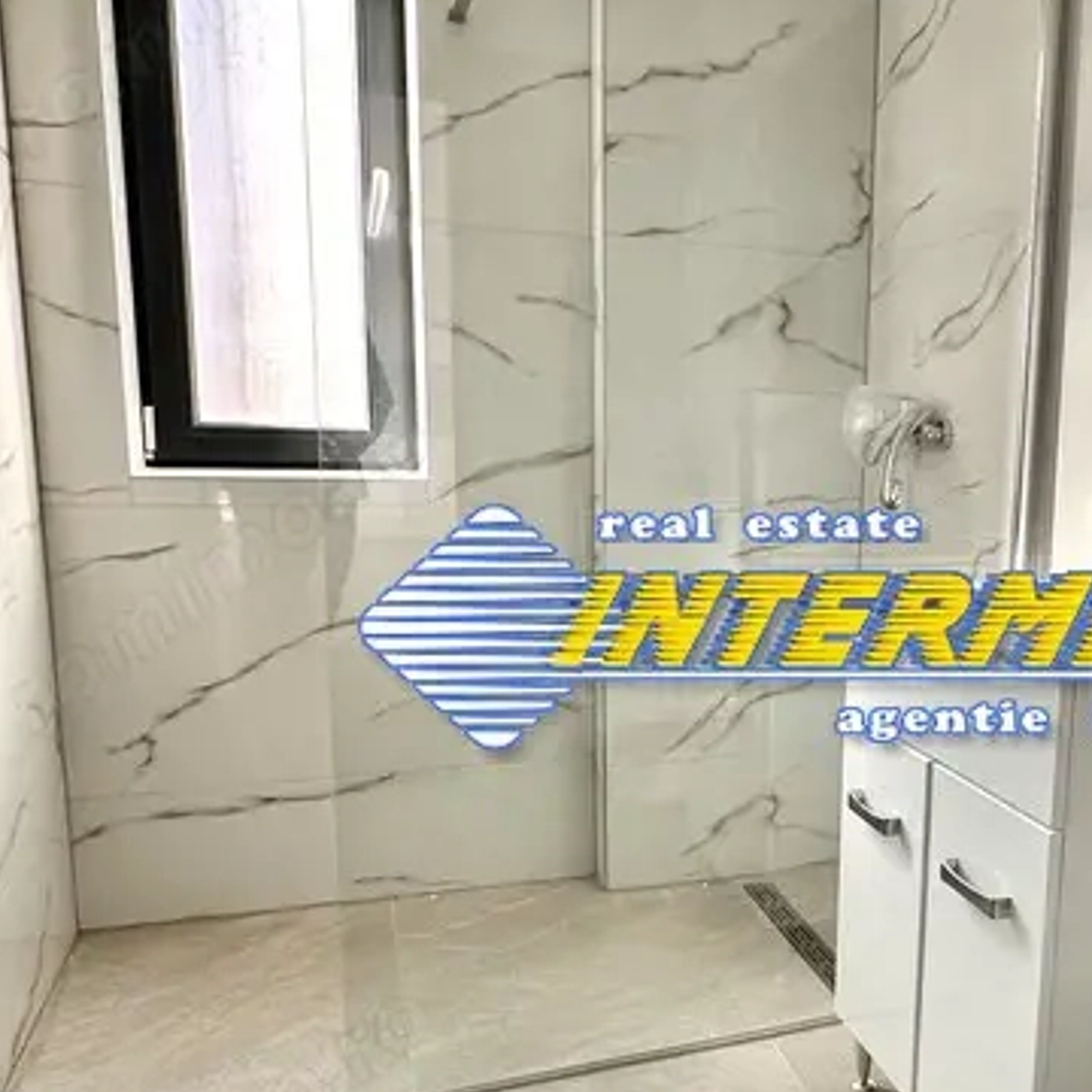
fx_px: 1178
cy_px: 628
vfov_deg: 49.6
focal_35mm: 33
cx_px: 886
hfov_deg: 46.9
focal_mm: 2.22
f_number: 2.2
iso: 64
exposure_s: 1/99
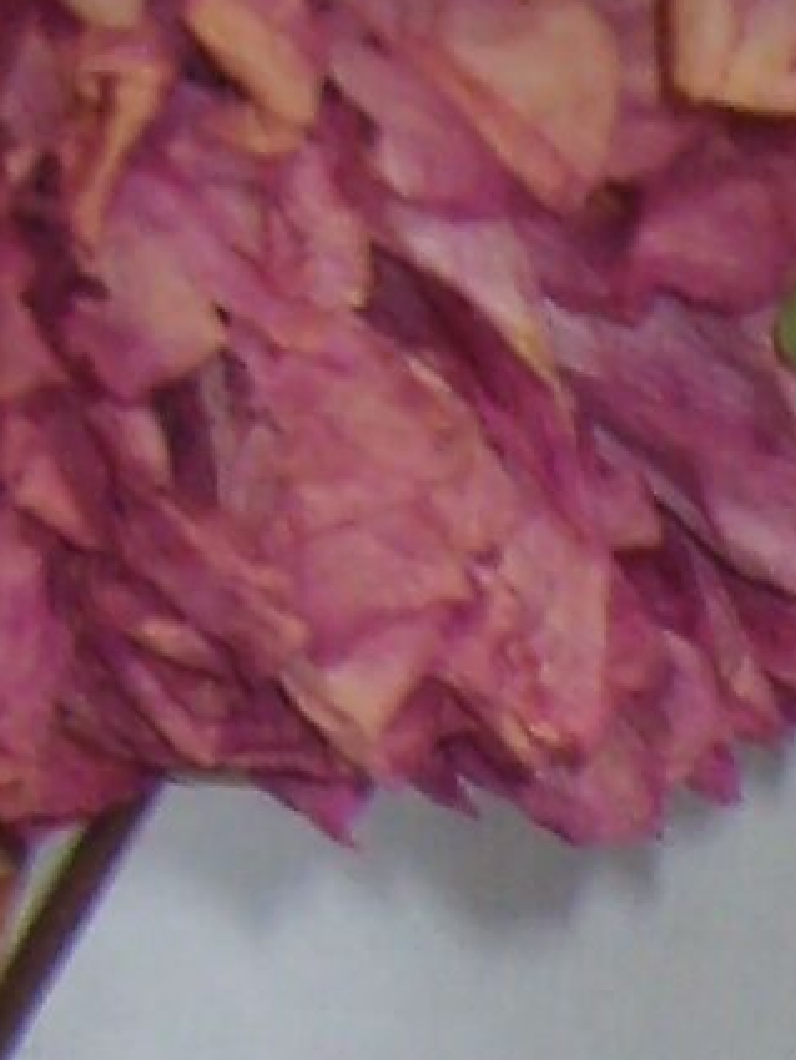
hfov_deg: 5.2
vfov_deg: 6.7
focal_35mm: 269
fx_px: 8243
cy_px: 3145
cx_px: 2410
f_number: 2.8
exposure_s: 1/30
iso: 100
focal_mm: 7.4
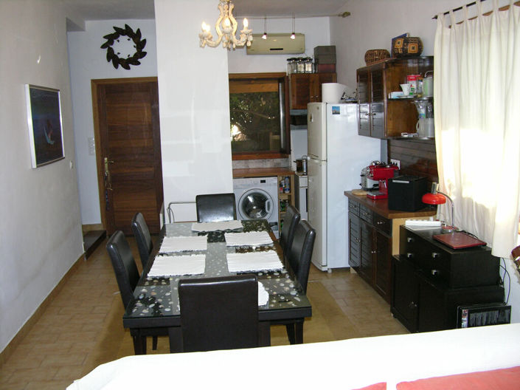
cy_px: 195
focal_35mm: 35
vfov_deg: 40.7
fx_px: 526
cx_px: 260
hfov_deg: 52.6
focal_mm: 8.9
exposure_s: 1/60.1
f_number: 2.8
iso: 200
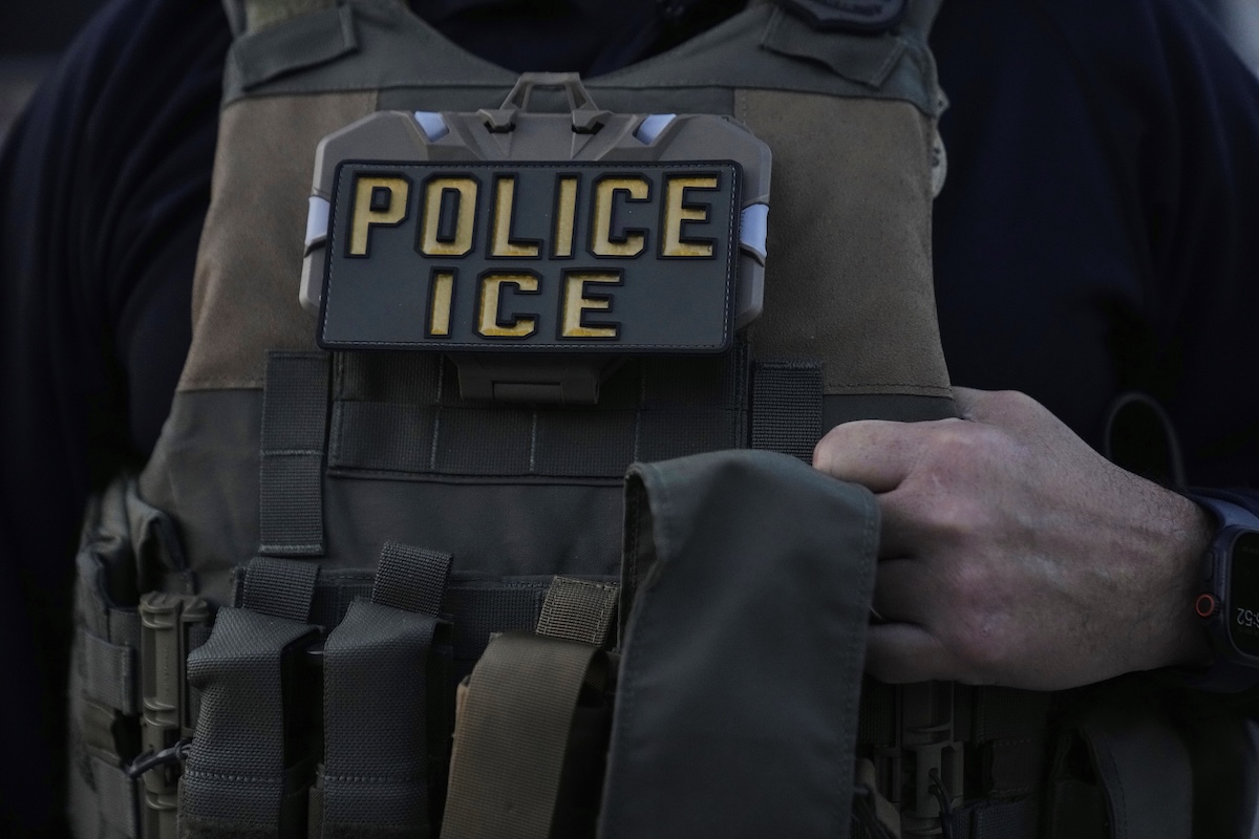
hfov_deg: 28.8
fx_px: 2448
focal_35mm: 70
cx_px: 630
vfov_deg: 19.5
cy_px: 420
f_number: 2.8
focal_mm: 70
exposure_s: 1/4000
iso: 3200
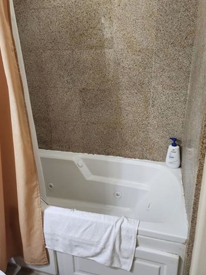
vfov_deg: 67.2
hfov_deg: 53.0
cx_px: 108
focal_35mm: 26
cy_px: 128
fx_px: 206
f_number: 1.8
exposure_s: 1/120
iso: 800
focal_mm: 6.4
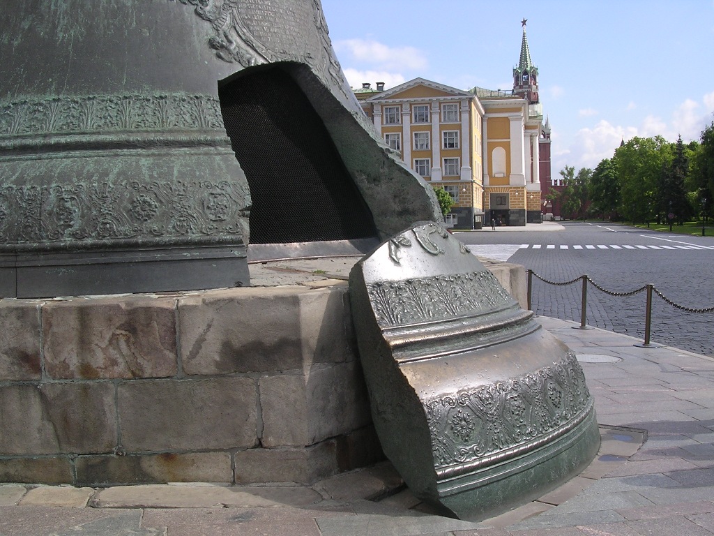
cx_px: 357
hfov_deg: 49.0
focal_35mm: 38
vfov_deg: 37.7
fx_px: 784
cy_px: 268
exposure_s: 1/231
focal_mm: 5.8
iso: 100
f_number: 5.6
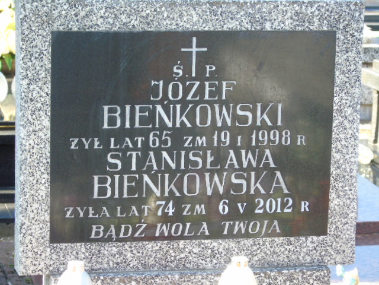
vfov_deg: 10.4
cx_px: 190
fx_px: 1555
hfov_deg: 13.9
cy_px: 142
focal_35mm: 142
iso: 200
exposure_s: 1/125
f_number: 4.7
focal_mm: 25
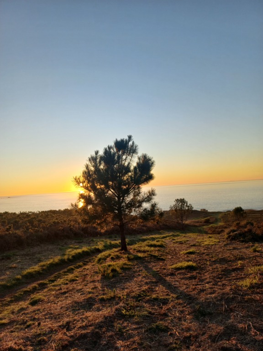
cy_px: 176
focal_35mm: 25
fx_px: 253
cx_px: 132
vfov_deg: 69.4
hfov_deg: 54.9
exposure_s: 1/194
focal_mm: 4.6
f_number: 1.8
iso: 25
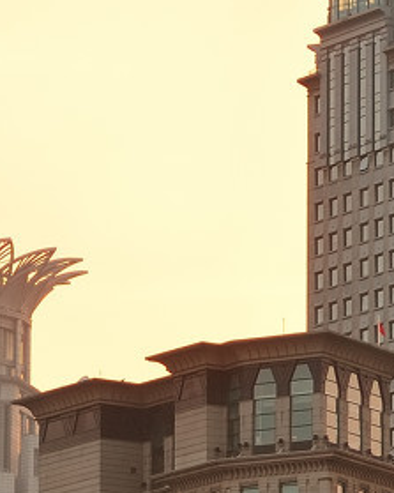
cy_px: 601
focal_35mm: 301
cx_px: 307
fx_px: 4390
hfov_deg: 5.1
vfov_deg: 6.4
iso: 200
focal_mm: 70
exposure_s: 1/125
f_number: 5.6
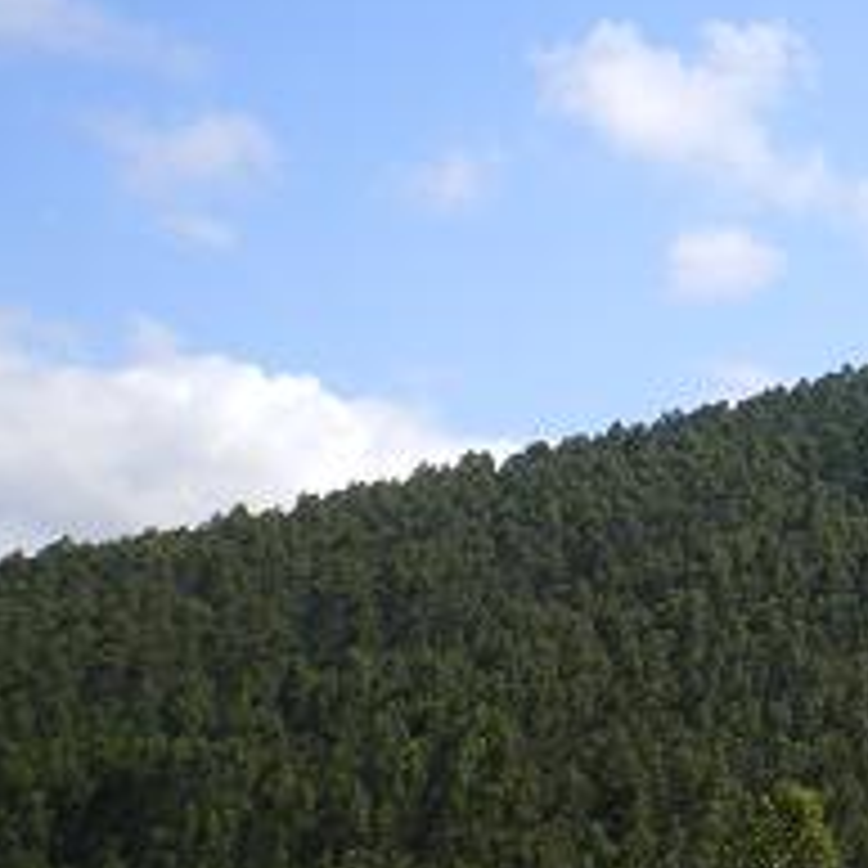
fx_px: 2610
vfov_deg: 18.9
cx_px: 1075
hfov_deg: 17.9
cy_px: 477
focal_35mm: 92
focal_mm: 6.3
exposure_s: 1/320
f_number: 4.6
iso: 64
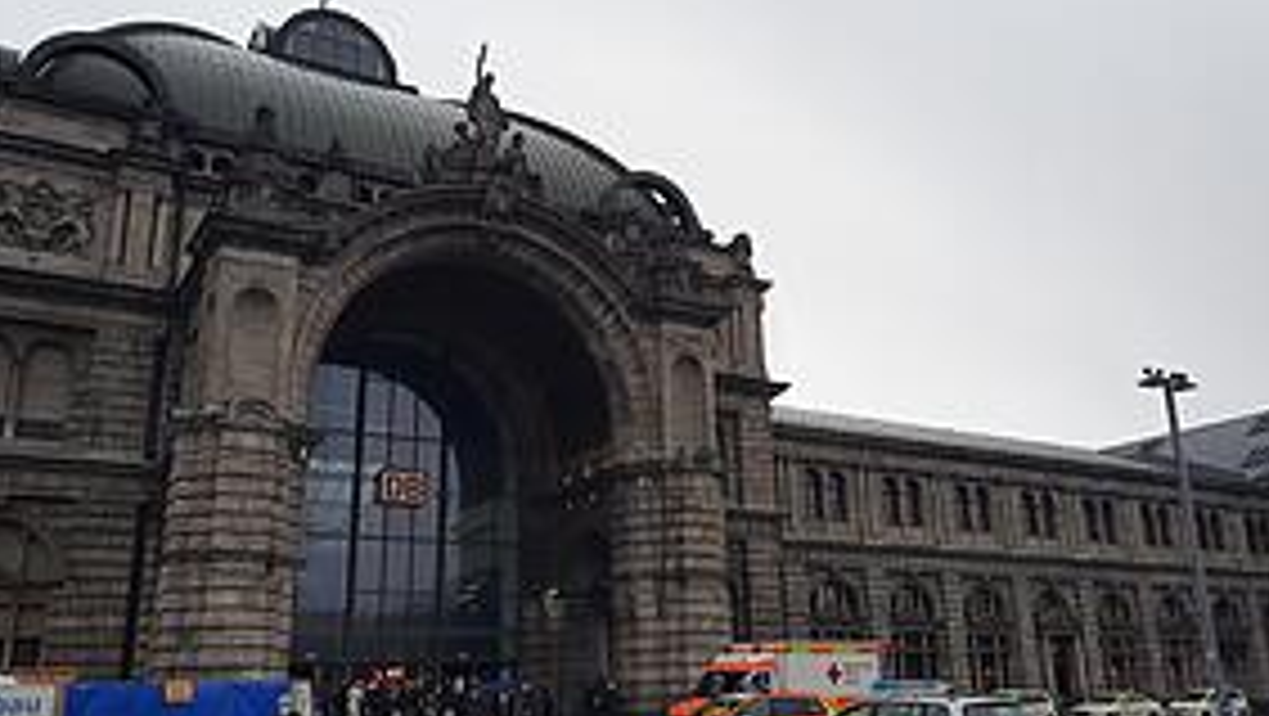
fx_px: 1145
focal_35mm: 34
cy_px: 347
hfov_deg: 58.0
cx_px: 630
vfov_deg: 34.7
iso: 32
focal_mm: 4.6
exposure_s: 1/297
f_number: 2
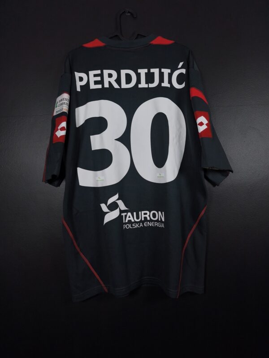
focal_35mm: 23
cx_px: 134
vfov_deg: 73.9
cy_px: 179
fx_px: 238
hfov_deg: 58.9
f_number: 1.6
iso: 320
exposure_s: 1/160
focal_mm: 6.57
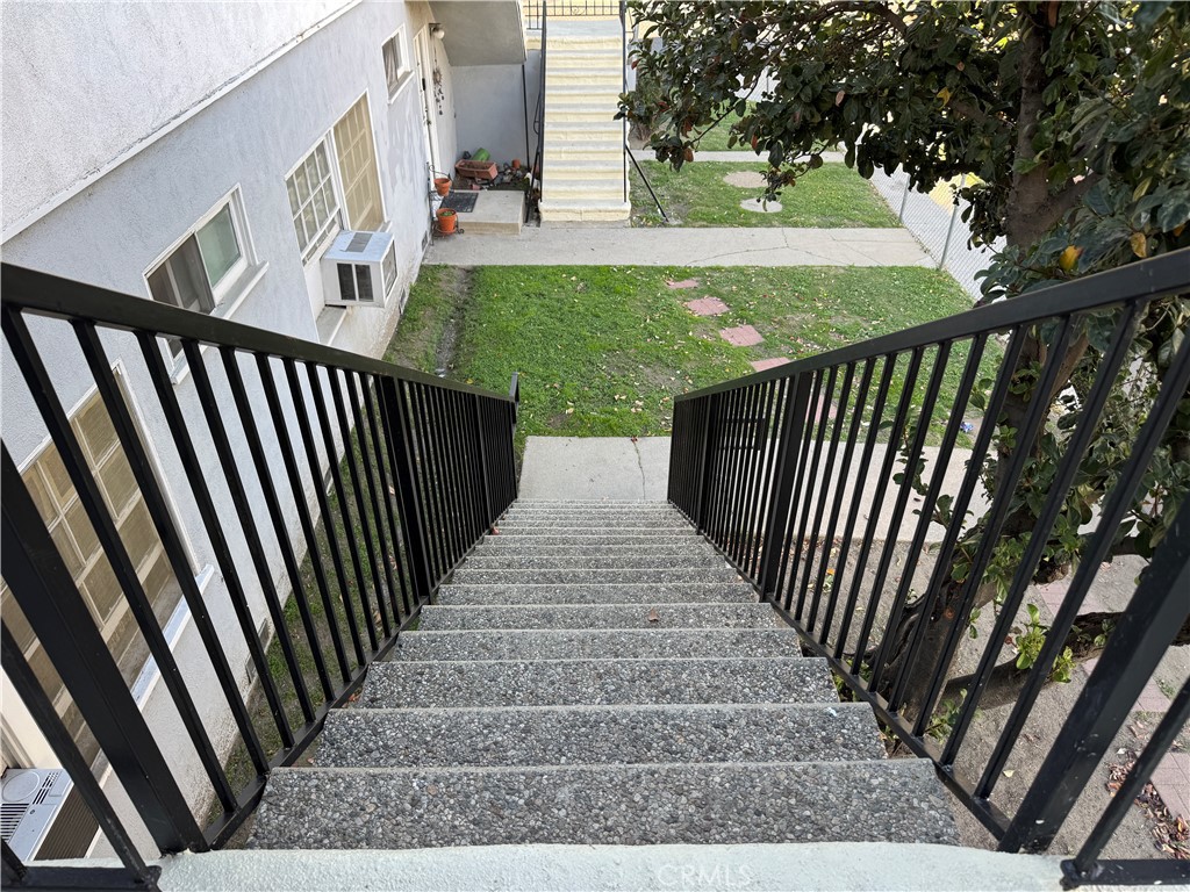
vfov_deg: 56.8
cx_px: 595
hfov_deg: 71.6
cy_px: 446
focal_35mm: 24
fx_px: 825
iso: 64
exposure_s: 1/256
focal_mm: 6.76
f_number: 1.78
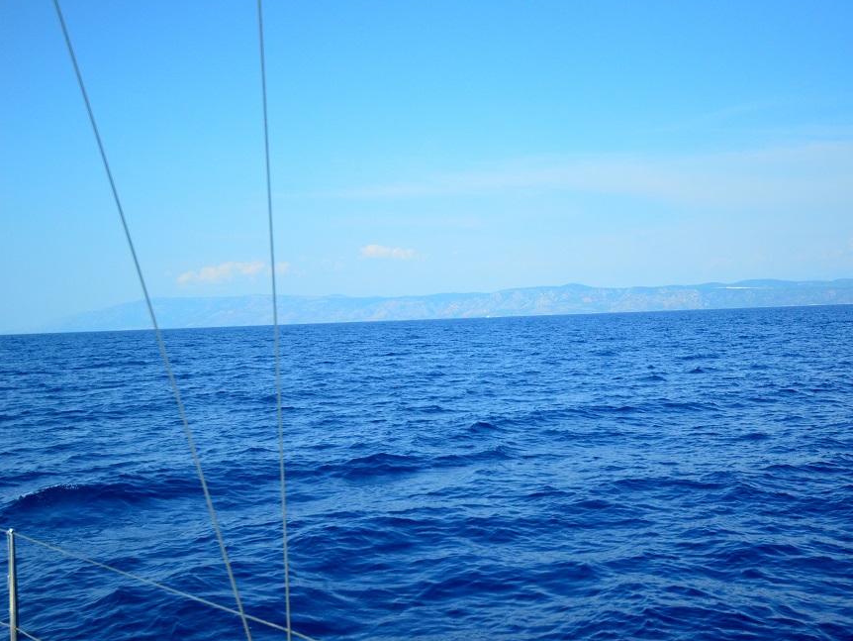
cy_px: 320
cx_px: 492
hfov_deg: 46.6
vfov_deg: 36.0
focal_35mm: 40
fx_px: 986
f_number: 4
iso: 1400
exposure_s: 1/8000
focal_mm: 24
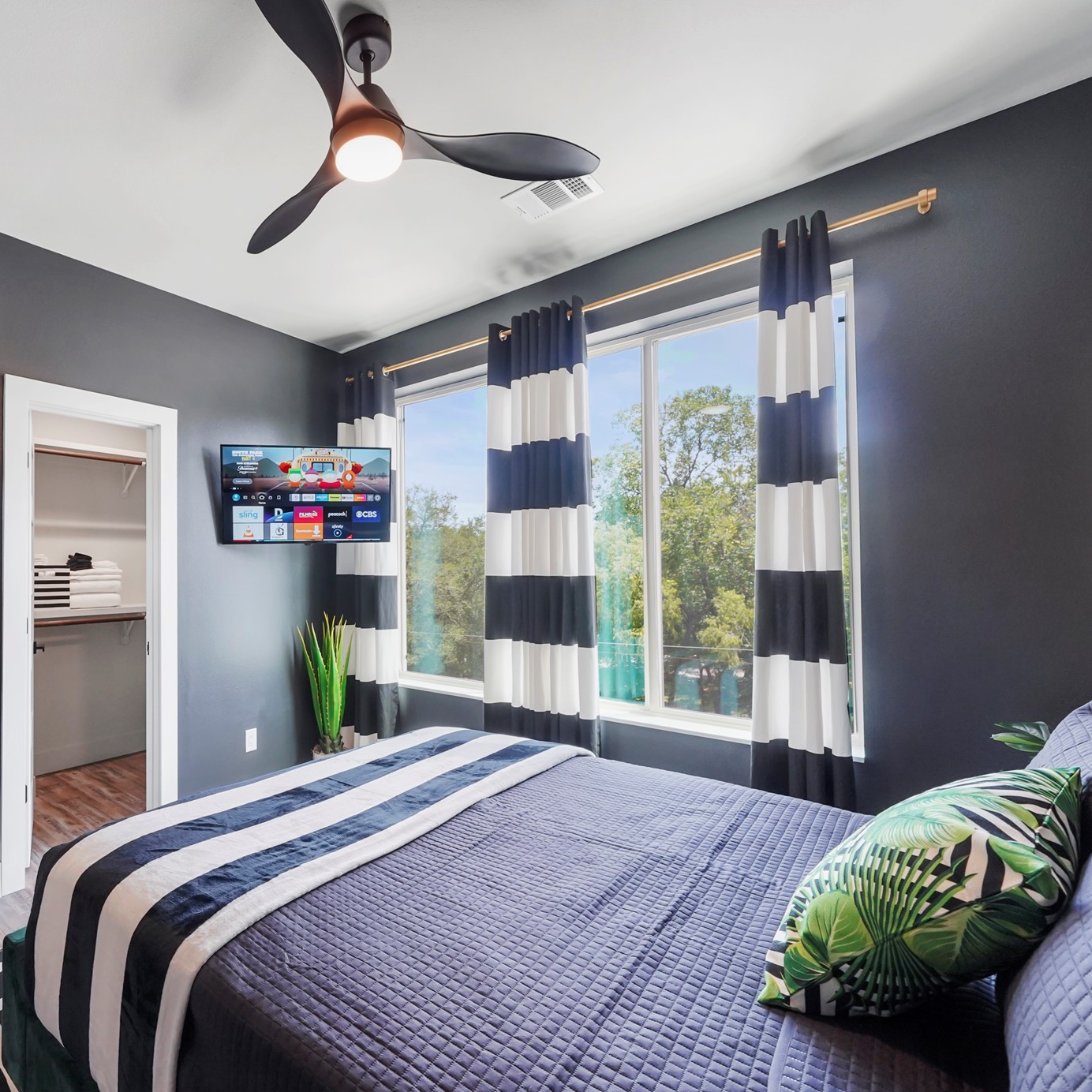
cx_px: 340
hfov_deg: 83.6
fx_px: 571
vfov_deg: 87.4
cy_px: 564
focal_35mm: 16
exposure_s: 1/30
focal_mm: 12
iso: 160
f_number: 8
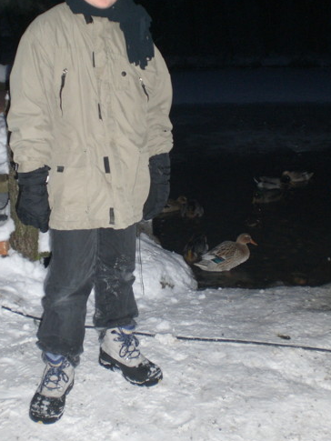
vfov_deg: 40.4
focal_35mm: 47
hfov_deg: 30.8
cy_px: 195
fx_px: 599
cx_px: 135
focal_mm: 6.3
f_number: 3.1
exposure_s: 1/60
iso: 200
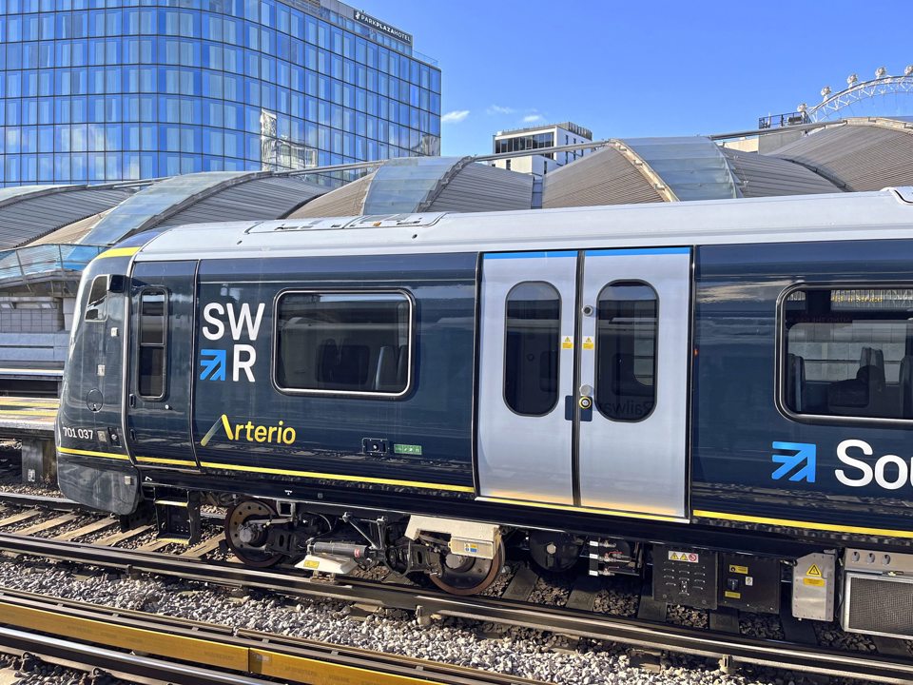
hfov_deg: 67.3
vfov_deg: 53.1
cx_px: 456
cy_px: 342
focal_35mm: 26
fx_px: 686
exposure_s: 1/864
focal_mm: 5.1
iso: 50
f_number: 1.6
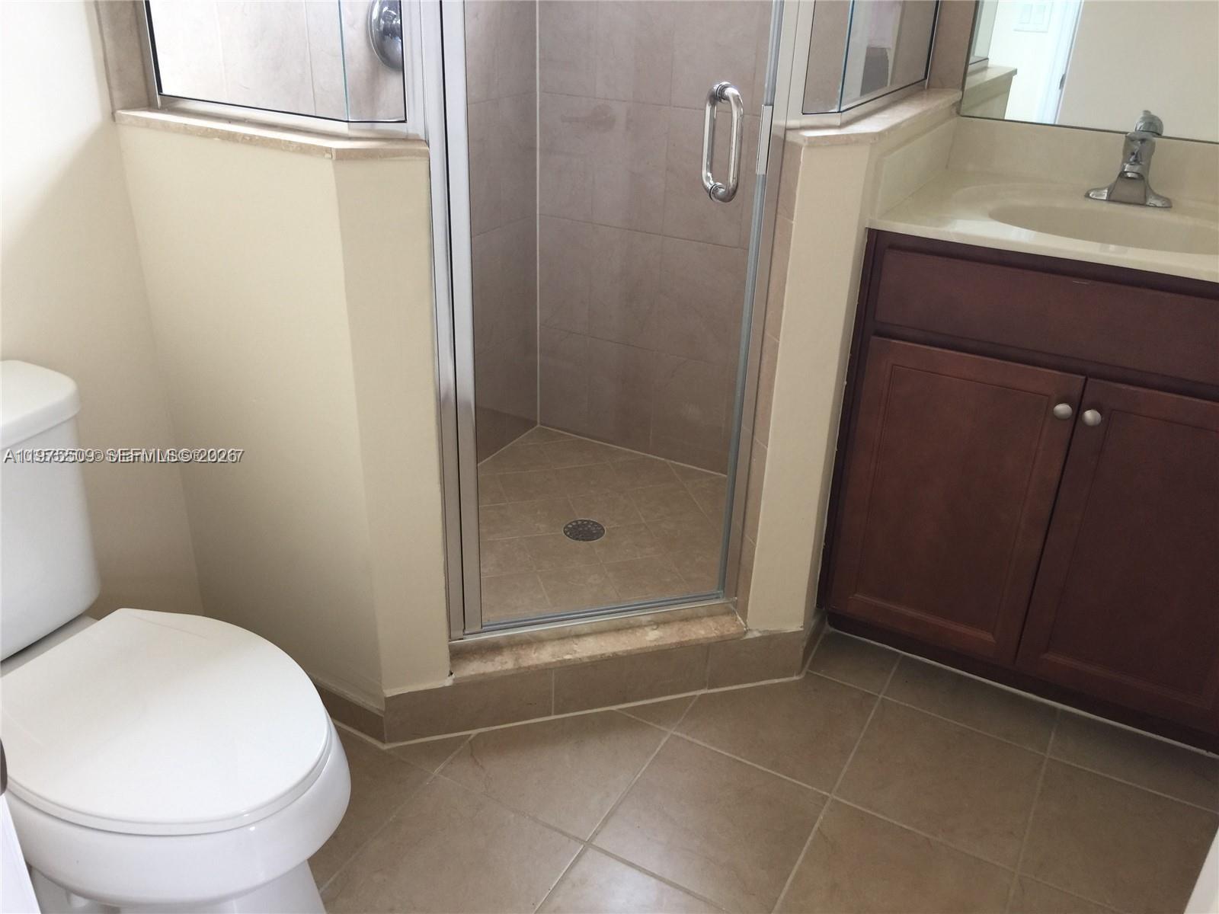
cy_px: 457
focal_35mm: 29
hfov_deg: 61.7
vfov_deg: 48.2
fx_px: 1021
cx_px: 610
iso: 32
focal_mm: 4.15
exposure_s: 1/15
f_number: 2.2
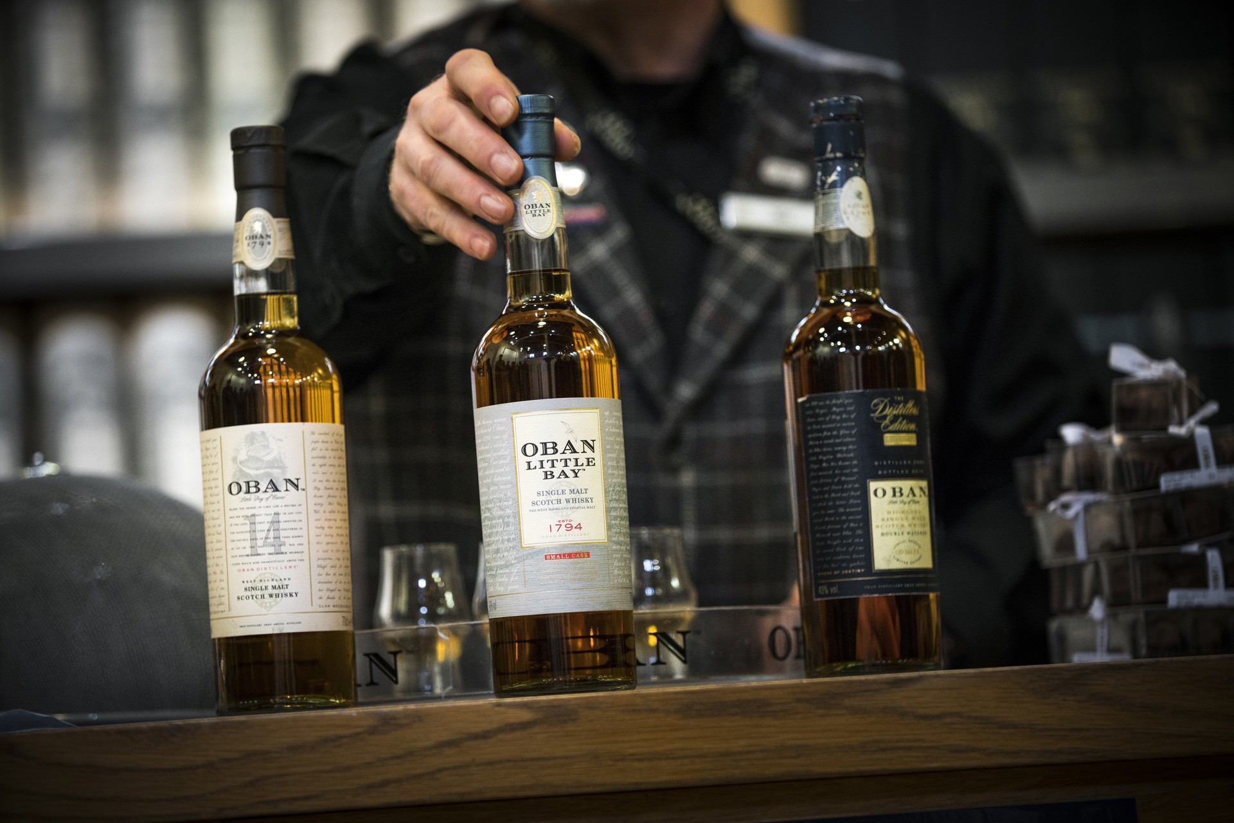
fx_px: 4284
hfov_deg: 16.4
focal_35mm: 125
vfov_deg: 11.0
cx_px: 617
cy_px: 412
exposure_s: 1/80
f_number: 2.8
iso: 1600
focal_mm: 125
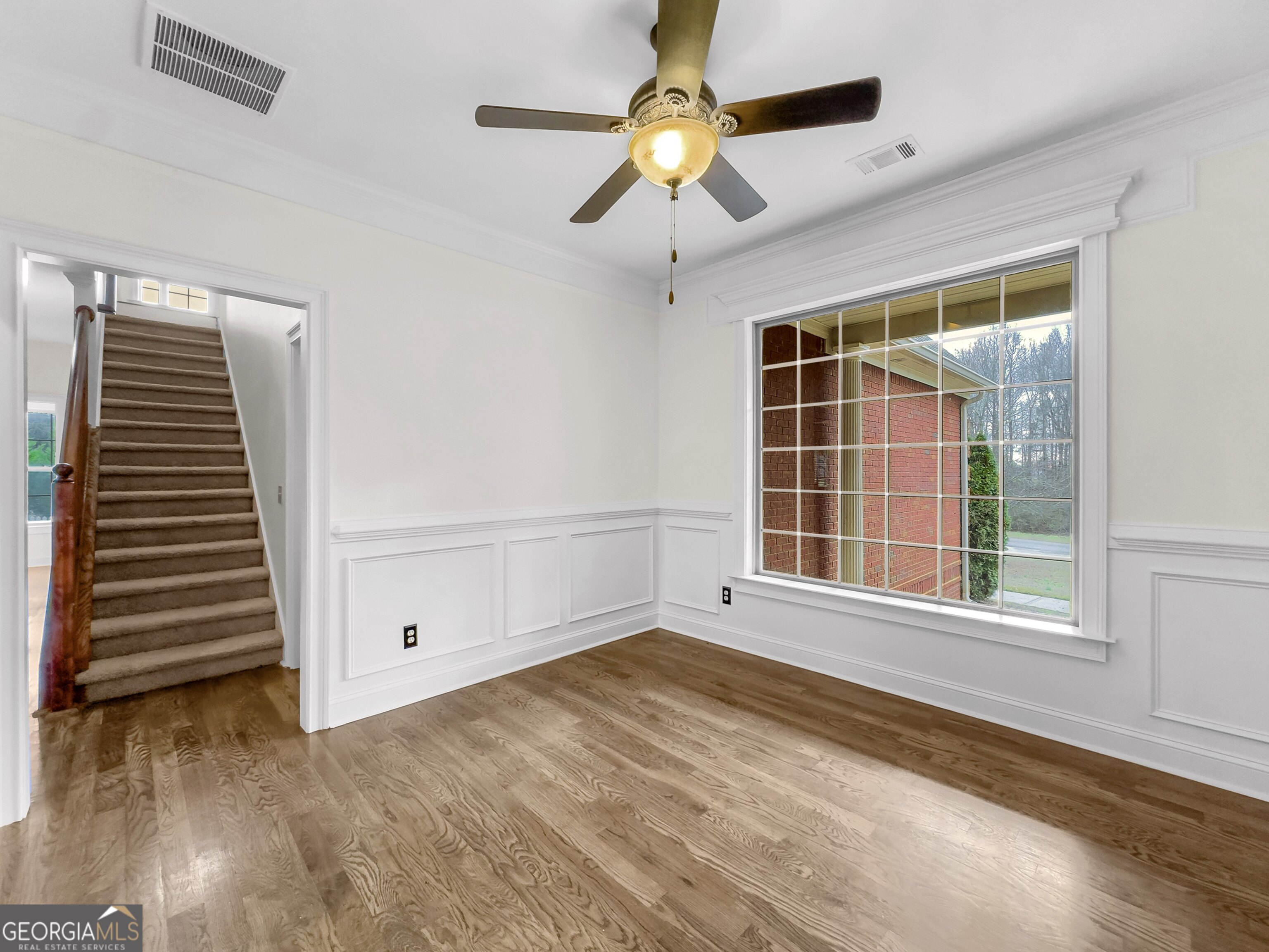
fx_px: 513
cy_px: 476
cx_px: 634
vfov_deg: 85.7
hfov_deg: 102.1
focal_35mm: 14
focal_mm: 2.22
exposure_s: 1/60
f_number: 2.2
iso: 320
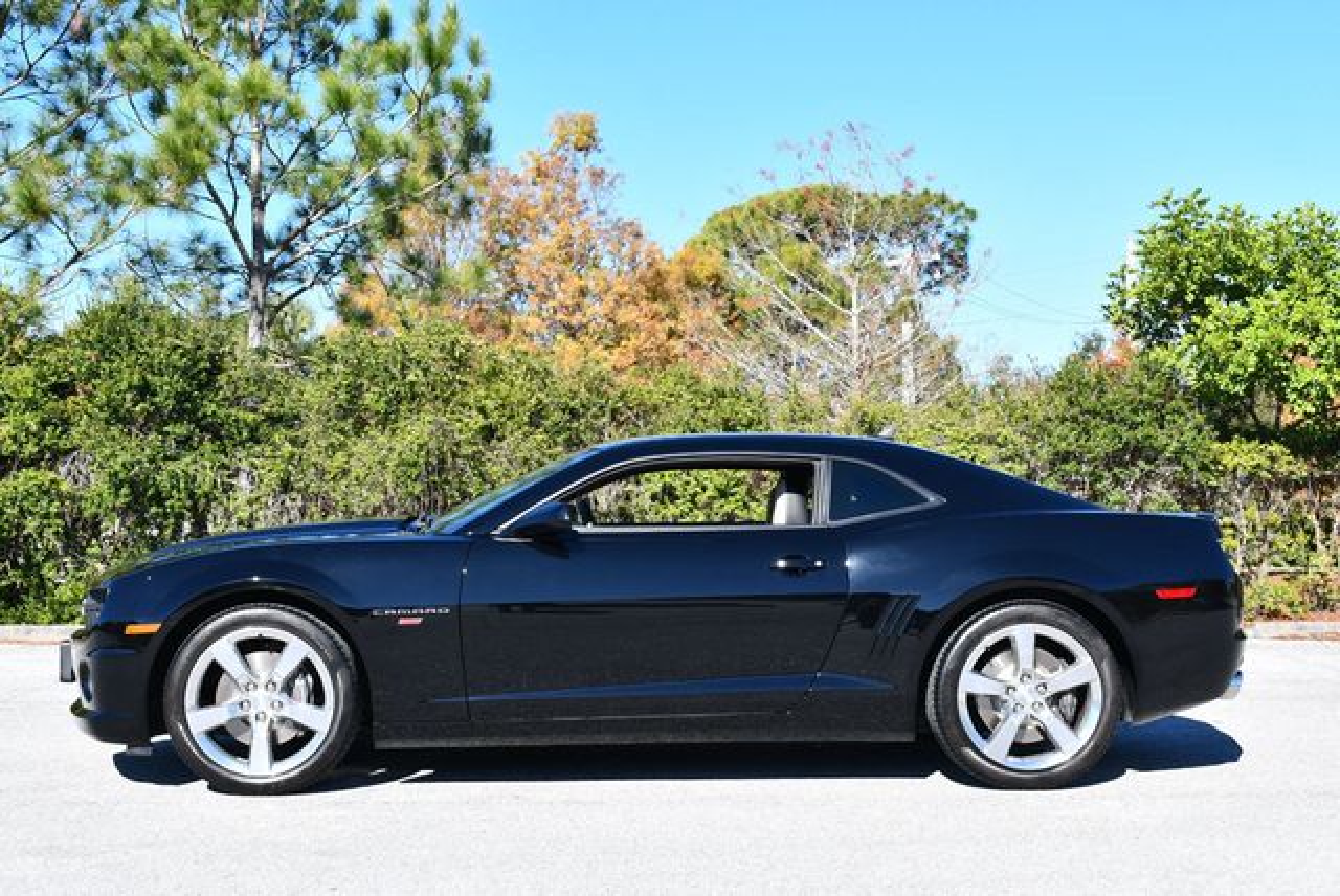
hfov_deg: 36.8
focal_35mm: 54
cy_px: 448
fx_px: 2012
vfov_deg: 25.1
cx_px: 670
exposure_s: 1/250
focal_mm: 27
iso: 160
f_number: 8
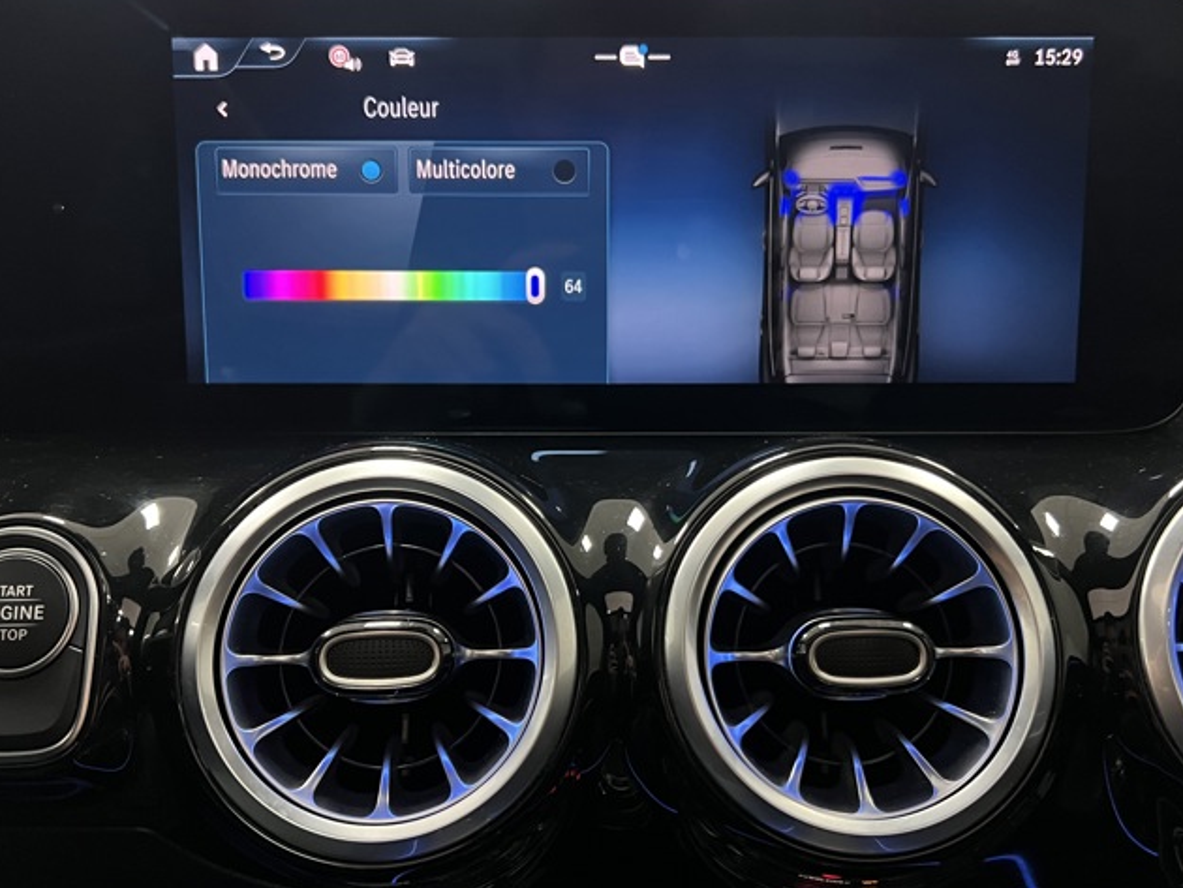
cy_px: 451
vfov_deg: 43.0
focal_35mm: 33
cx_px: 588
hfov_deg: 55.3
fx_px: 1128
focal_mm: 5.7
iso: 500
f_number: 1.5
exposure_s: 1/33
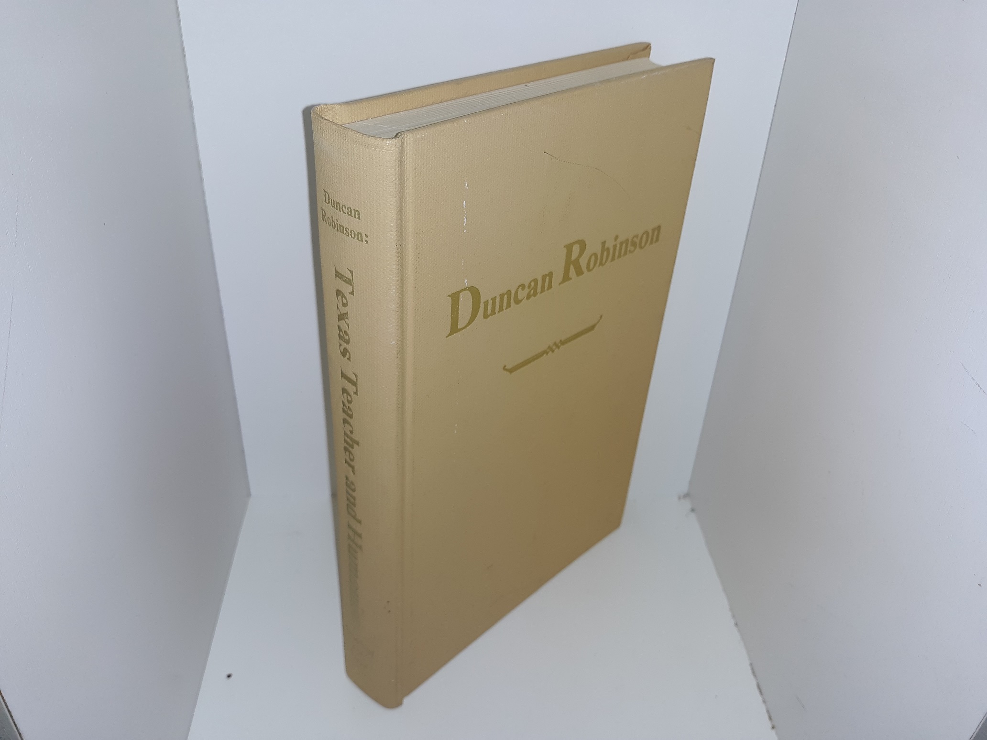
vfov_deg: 49.7
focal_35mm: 28
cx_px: 494
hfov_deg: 63.4
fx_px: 798
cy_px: 370
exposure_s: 1/148
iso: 40
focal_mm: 3.7
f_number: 1.7
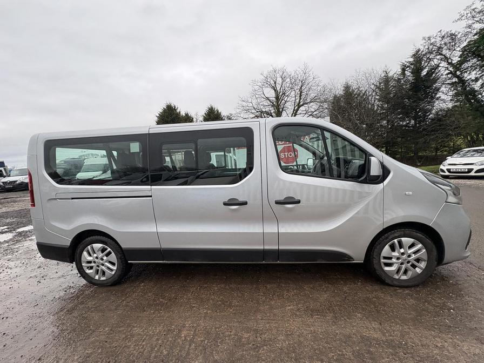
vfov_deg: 85.7
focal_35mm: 14
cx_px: 242
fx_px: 196
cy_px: 182
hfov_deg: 102.1
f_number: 2.2
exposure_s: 1/99
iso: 200
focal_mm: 2.22
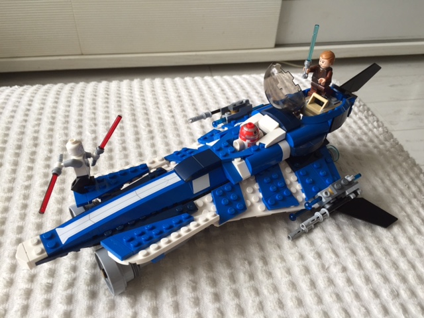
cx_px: 212
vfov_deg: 48.2
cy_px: 159
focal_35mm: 29
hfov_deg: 61.7
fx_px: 355
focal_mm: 4.15
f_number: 2.2
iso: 50
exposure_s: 1/120
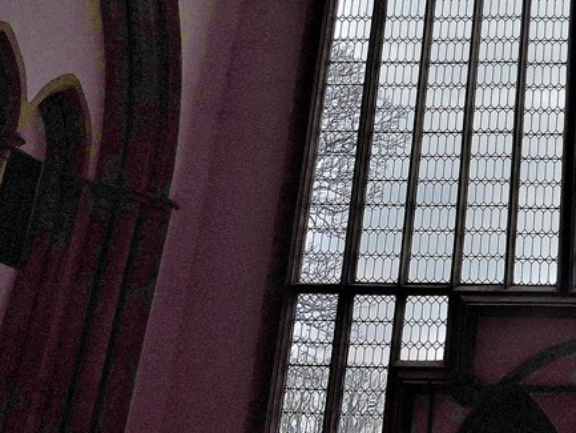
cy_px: 56
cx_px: 620
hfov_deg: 25.6
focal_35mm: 71
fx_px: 1182
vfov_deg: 20.4
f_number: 3.1
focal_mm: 5.4
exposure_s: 1/400
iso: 100
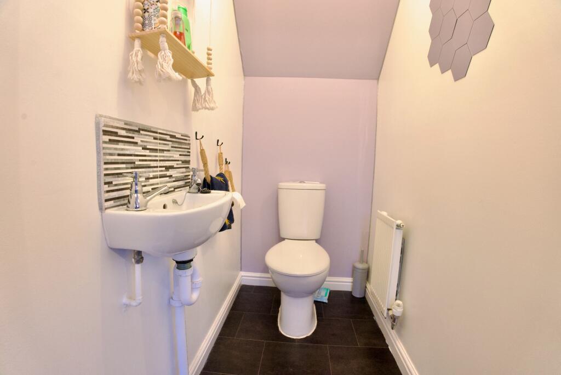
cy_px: 188
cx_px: 280
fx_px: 249
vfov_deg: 73.8
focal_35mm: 16
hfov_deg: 96.7
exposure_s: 1/100
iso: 4000
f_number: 6.3
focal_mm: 16
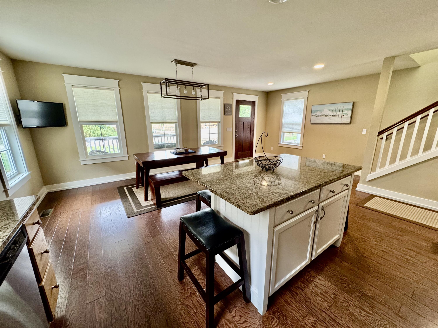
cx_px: 219
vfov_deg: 85.7
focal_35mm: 14
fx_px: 177
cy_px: 164
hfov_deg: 102.1
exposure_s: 1/60
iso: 250
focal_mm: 2.22
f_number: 2.2
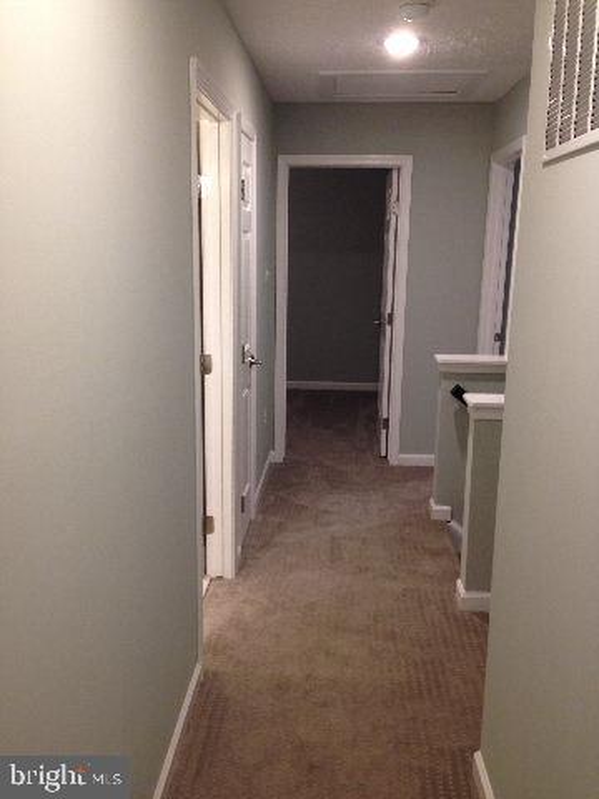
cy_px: 400
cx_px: 300
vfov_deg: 55.4
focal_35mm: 33
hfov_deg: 42.9
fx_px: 761
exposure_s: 1/20
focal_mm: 4.12
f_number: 2.4
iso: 100
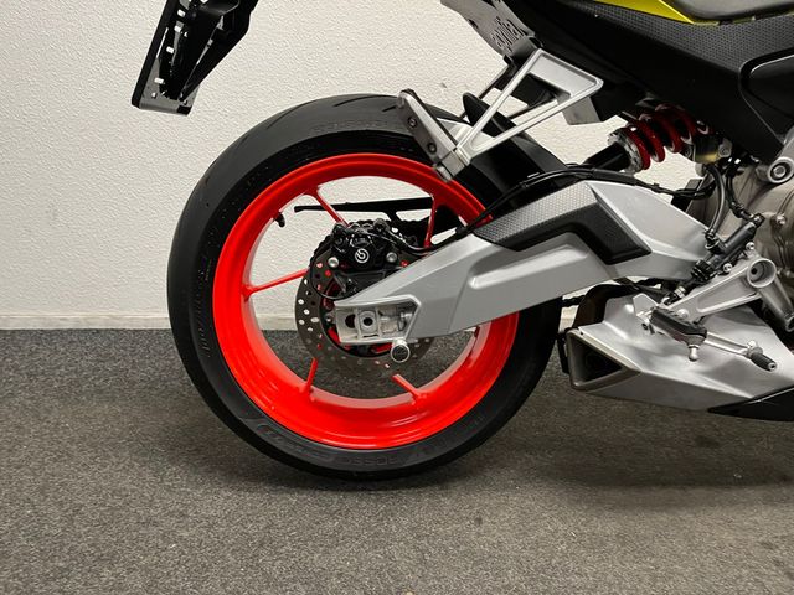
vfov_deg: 53.1
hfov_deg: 67.3
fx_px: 596
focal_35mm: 26
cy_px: 298
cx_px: 397
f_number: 1.6
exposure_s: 1/50
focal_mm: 5.1
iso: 160
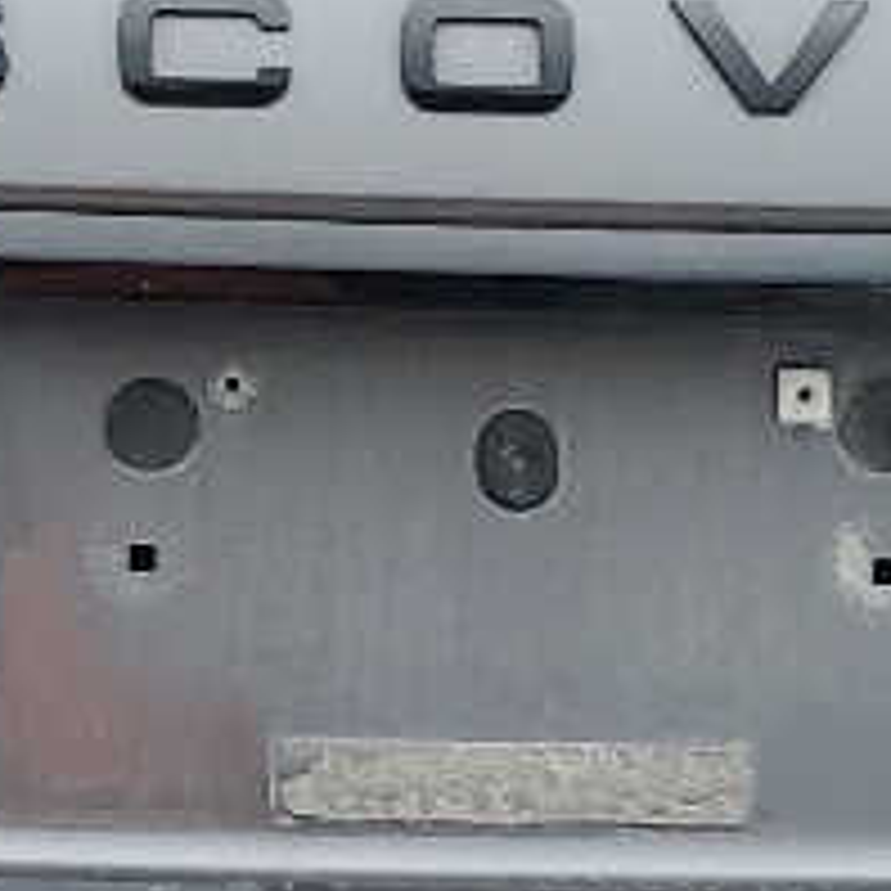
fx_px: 5417
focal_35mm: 186
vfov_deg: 9.4
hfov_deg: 9.4
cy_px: 522
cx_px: 148
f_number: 1.5
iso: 50
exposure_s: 1/500
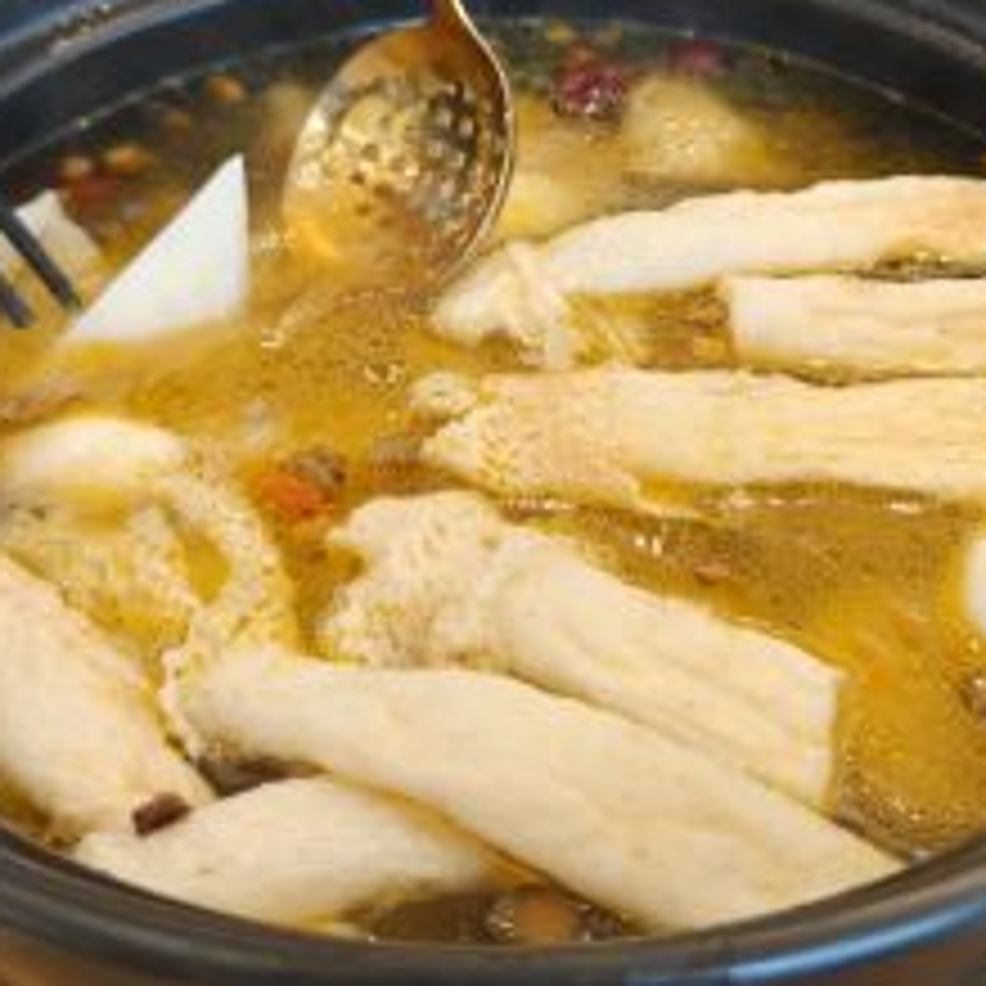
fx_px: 1450
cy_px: 268
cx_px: 504
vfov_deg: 36.8
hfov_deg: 37.6
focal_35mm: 45
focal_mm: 8.67
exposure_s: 1/100
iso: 1000
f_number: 1.8
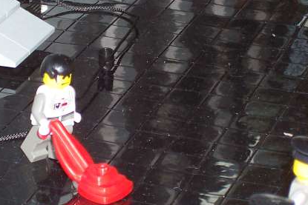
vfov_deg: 6.1
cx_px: 92
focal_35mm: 226
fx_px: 1934
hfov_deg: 9.1
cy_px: 129
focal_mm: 16.8
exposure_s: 1/90
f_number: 4.8
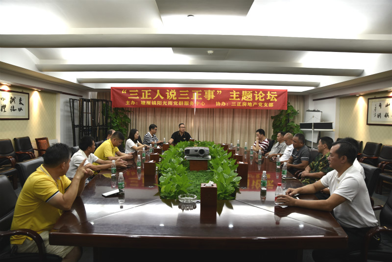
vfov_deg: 53.2
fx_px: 261
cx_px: 196
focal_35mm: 24
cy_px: 131
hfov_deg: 73.7
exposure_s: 1/30
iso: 200
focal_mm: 24
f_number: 2.8
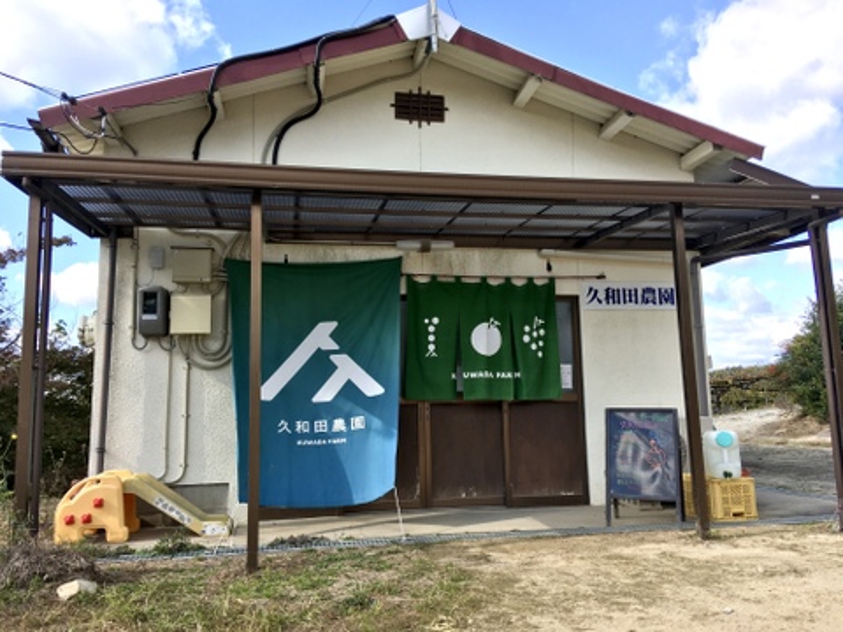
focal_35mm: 29
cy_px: 316
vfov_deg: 48.2
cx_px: 422
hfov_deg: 61.7
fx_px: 706
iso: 25
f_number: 2.2
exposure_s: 1/718
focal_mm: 4.15
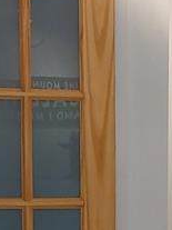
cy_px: 243
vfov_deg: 13.9
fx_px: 922
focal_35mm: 139
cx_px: 151
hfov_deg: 10.6
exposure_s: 1/120
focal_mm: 5.23
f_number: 1.8
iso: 320
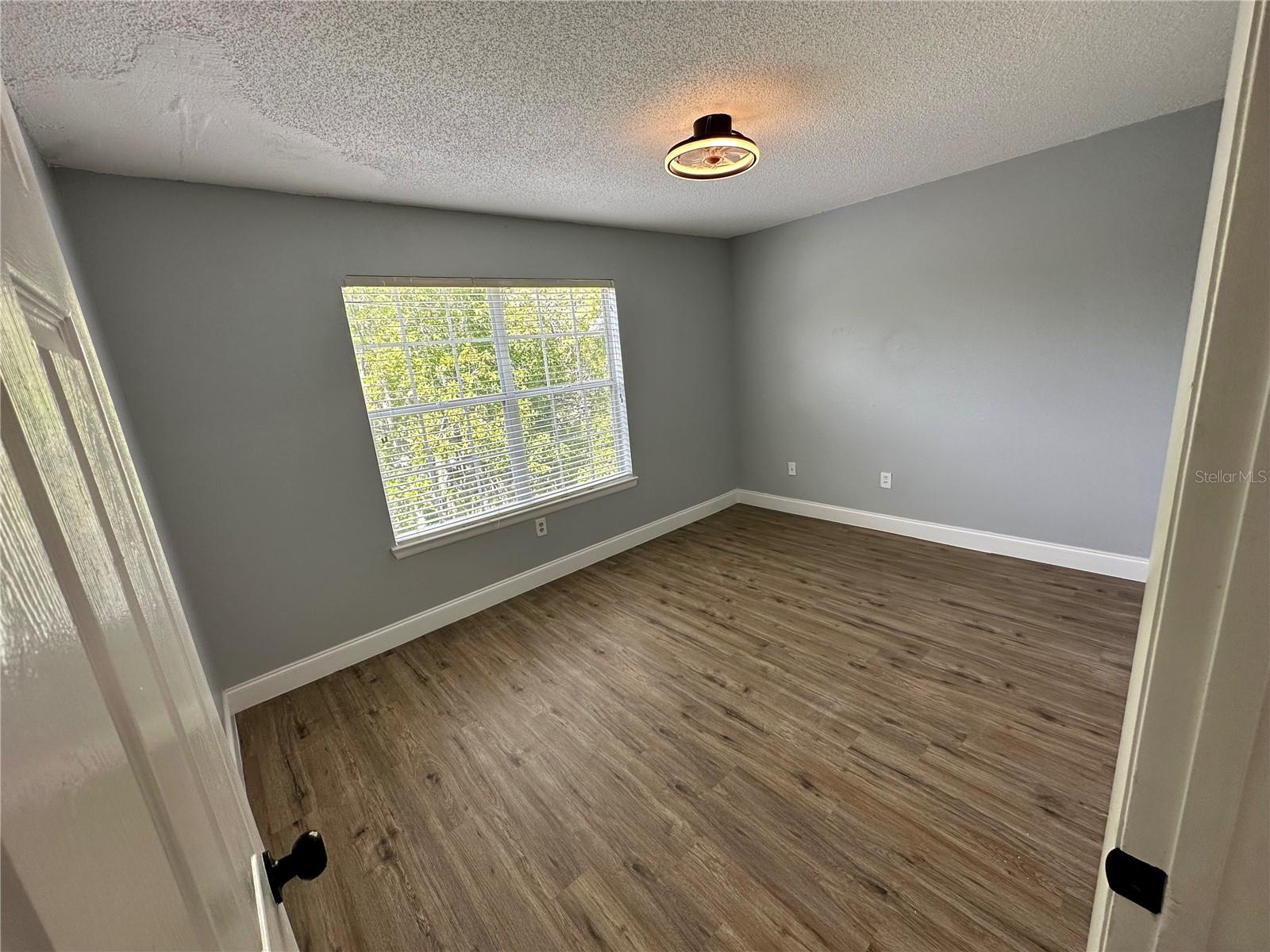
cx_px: 635
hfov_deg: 102.1
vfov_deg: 85.7
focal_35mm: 14
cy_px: 476
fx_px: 514
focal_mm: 2.22
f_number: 2.2
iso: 40
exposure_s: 1/125
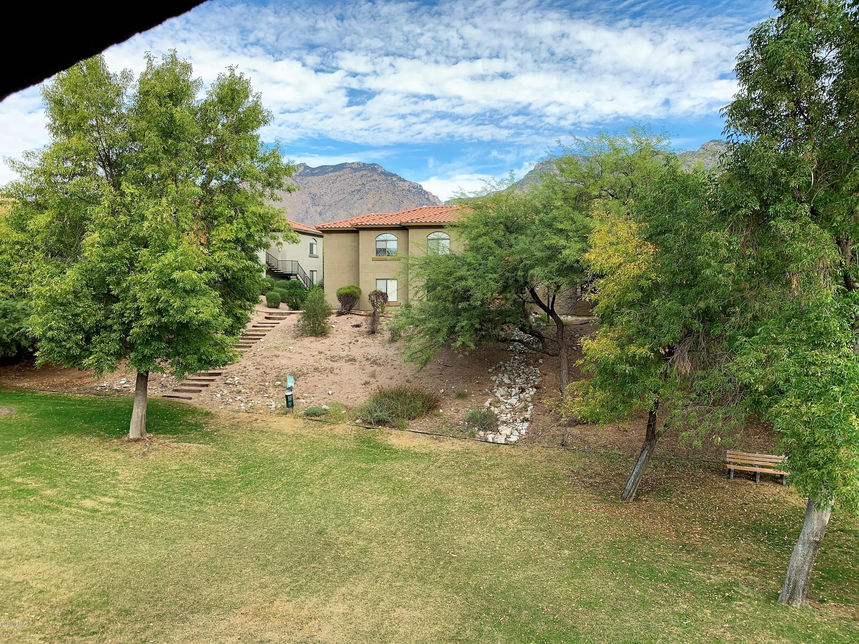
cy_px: 322
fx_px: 645
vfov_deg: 53.1
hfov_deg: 67.3
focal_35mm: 26
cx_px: 430
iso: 25
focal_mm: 4.25
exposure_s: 1/573
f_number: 1.8
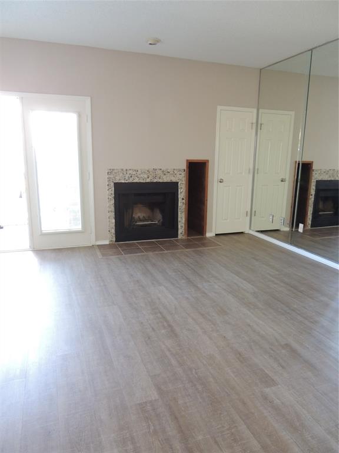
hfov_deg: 56.8
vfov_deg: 71.6
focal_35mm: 24
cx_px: 170
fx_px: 313
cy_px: 226
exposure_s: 1/25
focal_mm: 4.3
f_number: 3
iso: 400
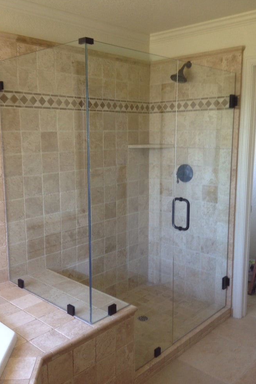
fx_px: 395
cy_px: 192
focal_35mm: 37
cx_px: 125
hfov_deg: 35.9
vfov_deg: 51.9
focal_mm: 4.28
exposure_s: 1/20
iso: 100
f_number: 2.4
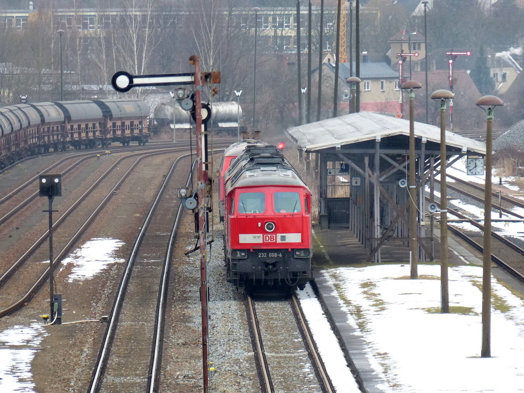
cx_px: 262
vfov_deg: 3.1
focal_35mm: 477
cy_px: 196
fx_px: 7221
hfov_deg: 4.2
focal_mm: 85.8
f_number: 2.8
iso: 250
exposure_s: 1/500
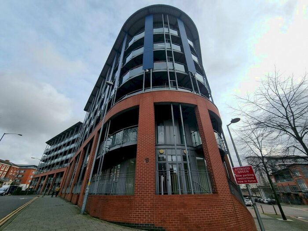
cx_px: 154
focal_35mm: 13
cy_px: 116
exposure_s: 1/870
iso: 50
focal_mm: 2.2
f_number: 2.2
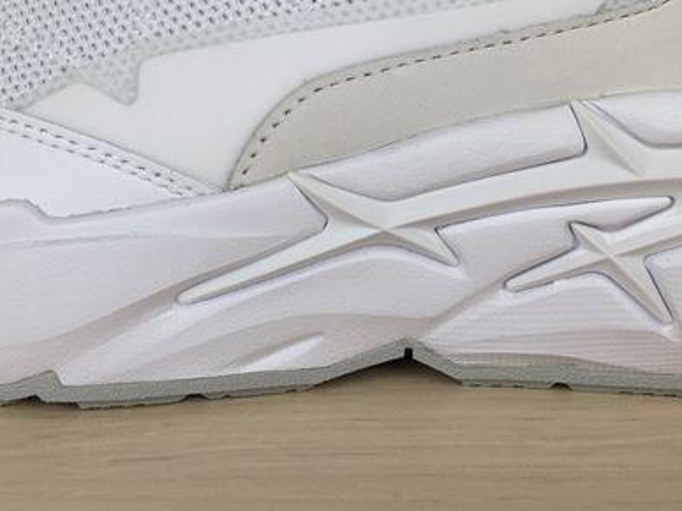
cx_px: 321
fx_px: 1182
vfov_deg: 23.9
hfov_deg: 32.2
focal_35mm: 60
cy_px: 76
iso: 25
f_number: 2.2
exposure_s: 1/199
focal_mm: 4.15
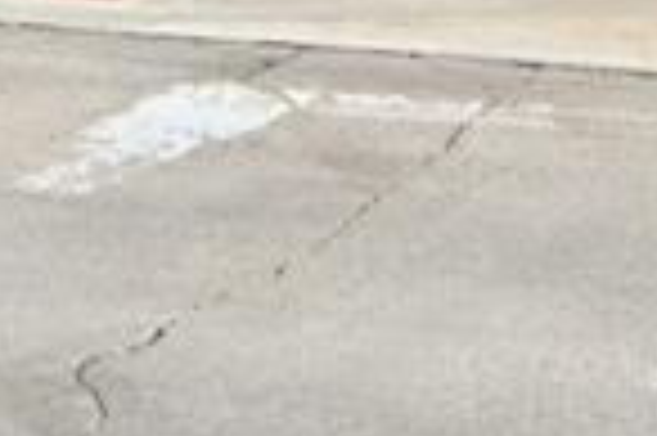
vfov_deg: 5.6
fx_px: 4102
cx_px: -166
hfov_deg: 9.0
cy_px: -1034
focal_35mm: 225
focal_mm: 32
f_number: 8
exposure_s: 1/1000
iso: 400
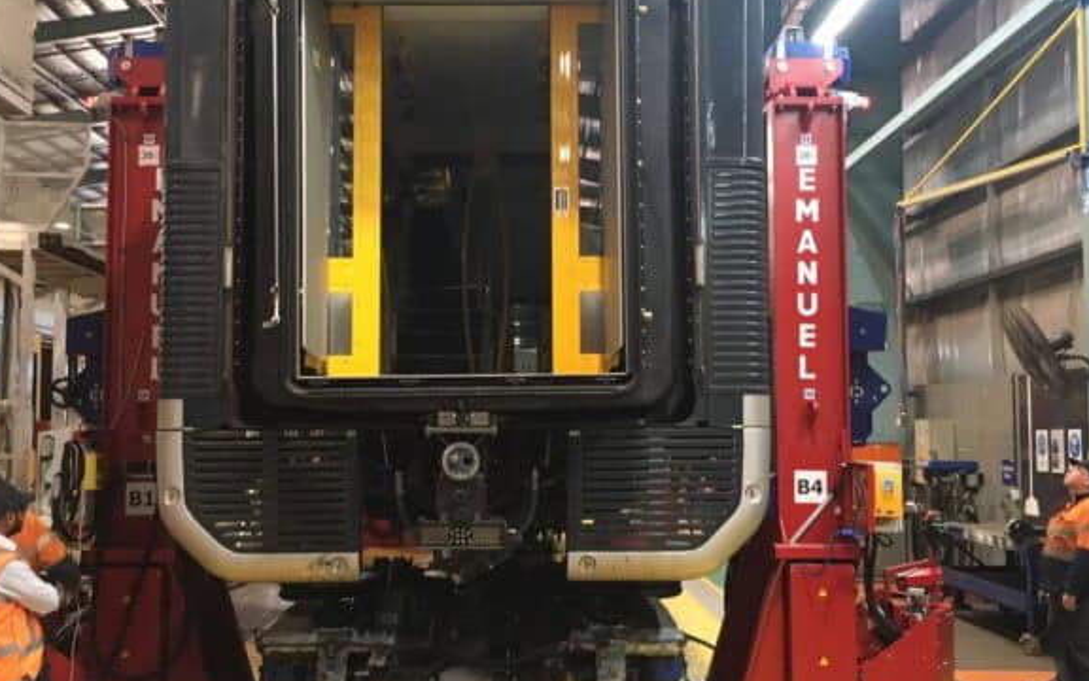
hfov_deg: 48.1
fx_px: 1217
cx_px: 490
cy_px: 308
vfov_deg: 31.2
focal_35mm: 41
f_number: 2.2
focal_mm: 4.2
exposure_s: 1/25
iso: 200
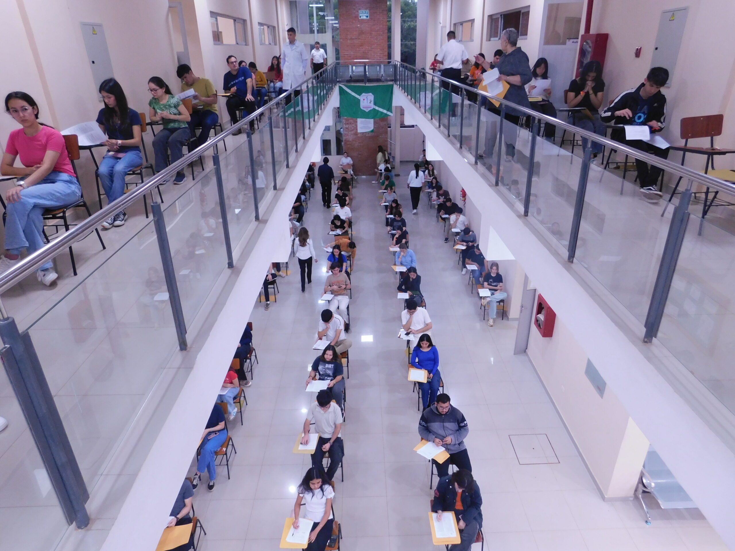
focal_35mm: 23
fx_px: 488
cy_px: 276
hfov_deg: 73.9
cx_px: 368
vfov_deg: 58.9
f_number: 3
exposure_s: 1/30
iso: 280
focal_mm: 4
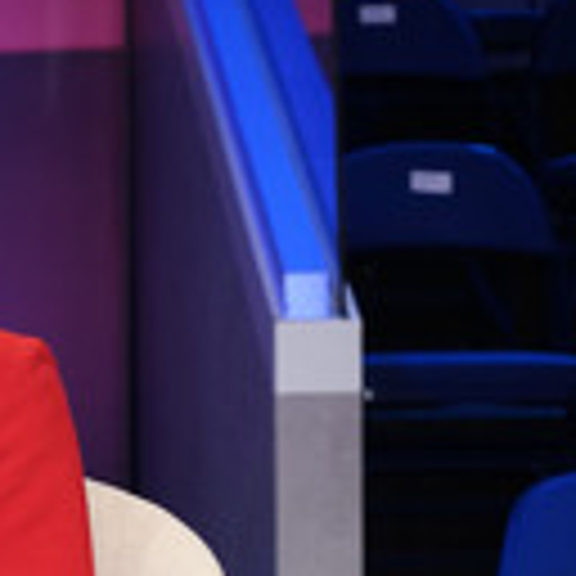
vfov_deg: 10.9
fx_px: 2974
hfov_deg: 10.7
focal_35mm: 158
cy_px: 612
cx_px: -254
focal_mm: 53
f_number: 5
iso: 2000
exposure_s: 1/125
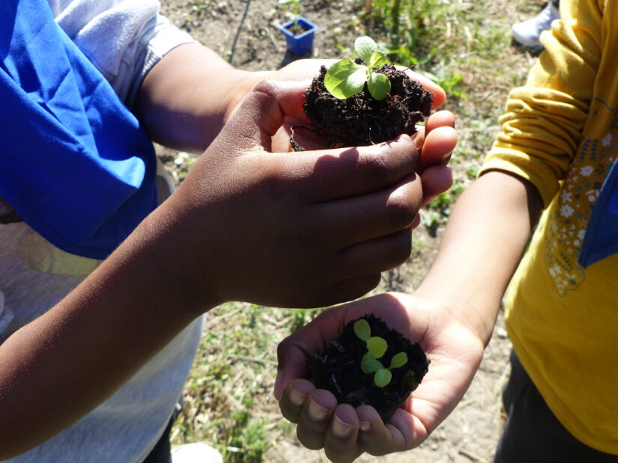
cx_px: 309
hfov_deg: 51.3
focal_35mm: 36
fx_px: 643
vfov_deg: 39.7
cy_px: 232
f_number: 4
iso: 100
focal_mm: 6.4
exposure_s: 1/400
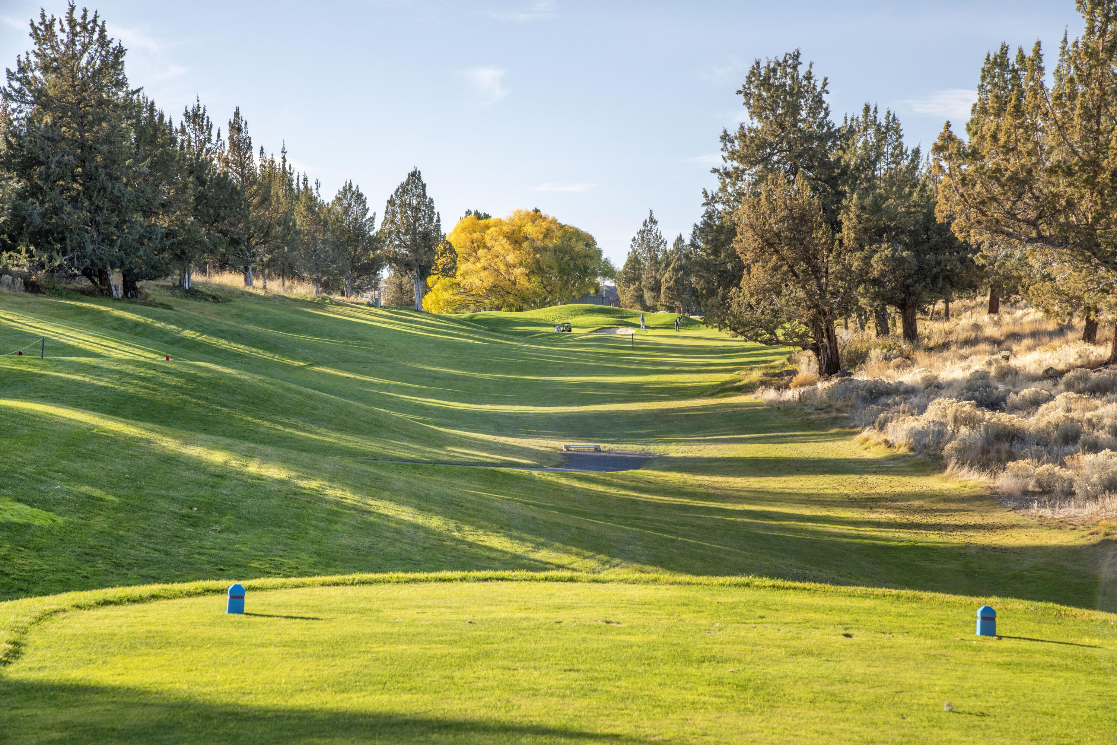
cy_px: 372
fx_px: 2668
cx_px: 558
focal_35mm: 86
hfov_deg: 23.6
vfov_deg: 15.9
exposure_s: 1/100
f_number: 11
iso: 200
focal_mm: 86
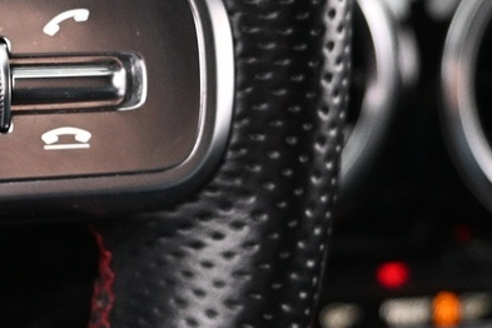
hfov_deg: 20.0
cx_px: 5
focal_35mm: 99
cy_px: 130
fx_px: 1353
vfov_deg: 13.8
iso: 1600
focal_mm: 16
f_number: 3.5
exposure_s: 1/20
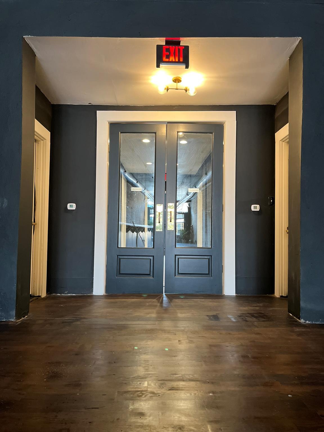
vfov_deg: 67.3
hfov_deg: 53.1
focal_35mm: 26
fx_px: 324
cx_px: 162
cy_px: 216
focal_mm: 5.1
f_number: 1.6
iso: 320
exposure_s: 1/60
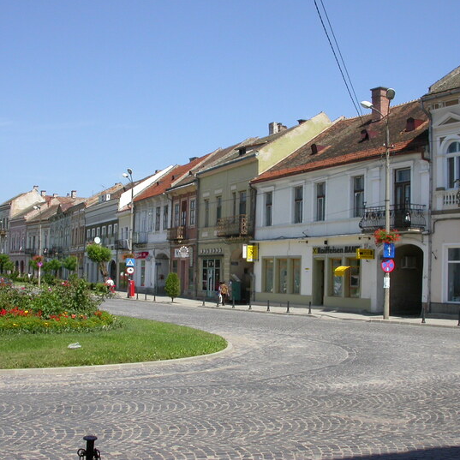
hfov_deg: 37.5
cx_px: 239
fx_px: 677
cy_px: 230
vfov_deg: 37.6
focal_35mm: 45
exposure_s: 1/296
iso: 100
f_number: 7.5
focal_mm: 7.85
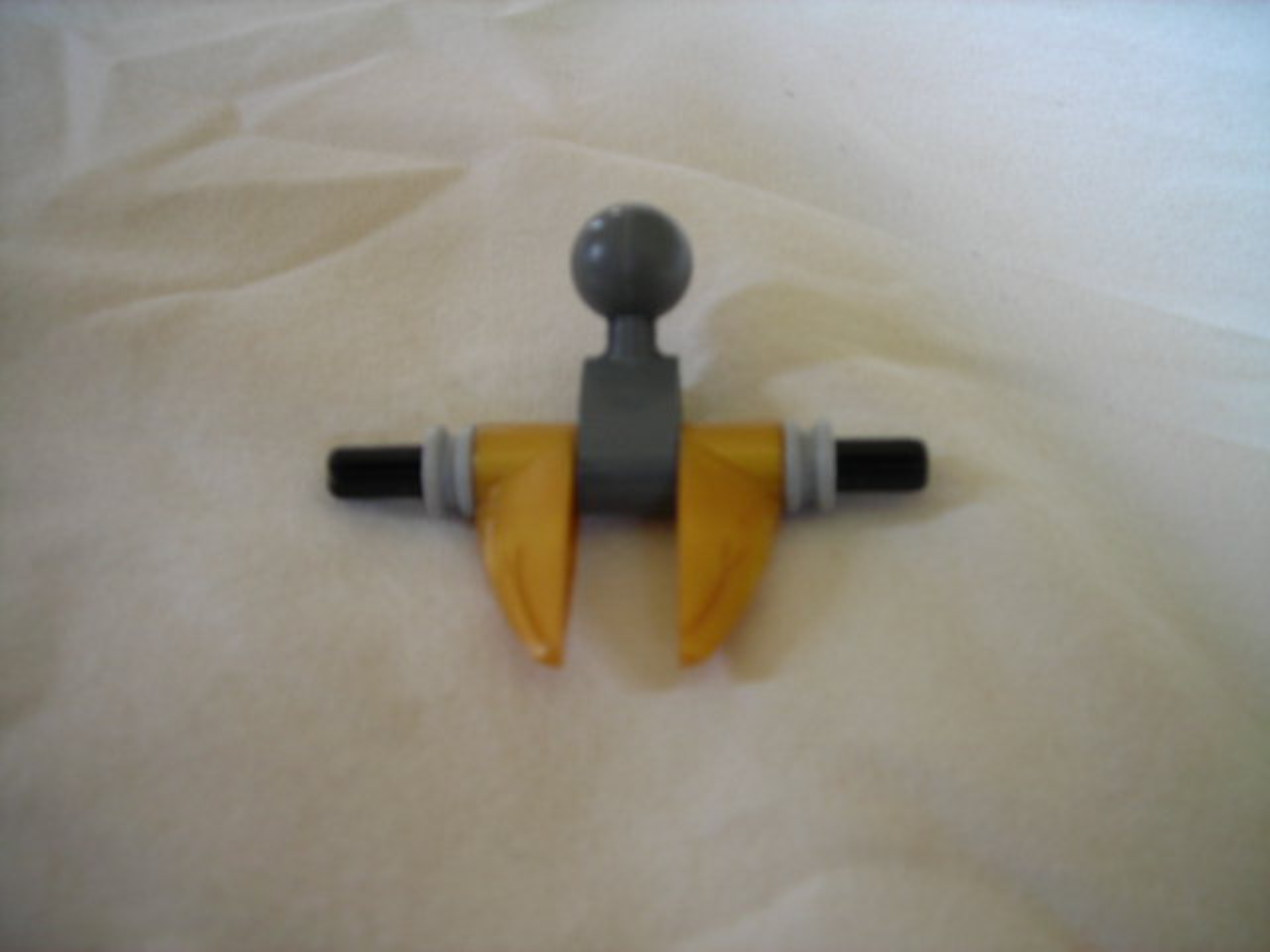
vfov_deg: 37.7
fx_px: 1394
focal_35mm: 38
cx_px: 635
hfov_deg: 49.0
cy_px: 476
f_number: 3.2
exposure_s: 1/8.4
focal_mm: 6.3
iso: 50
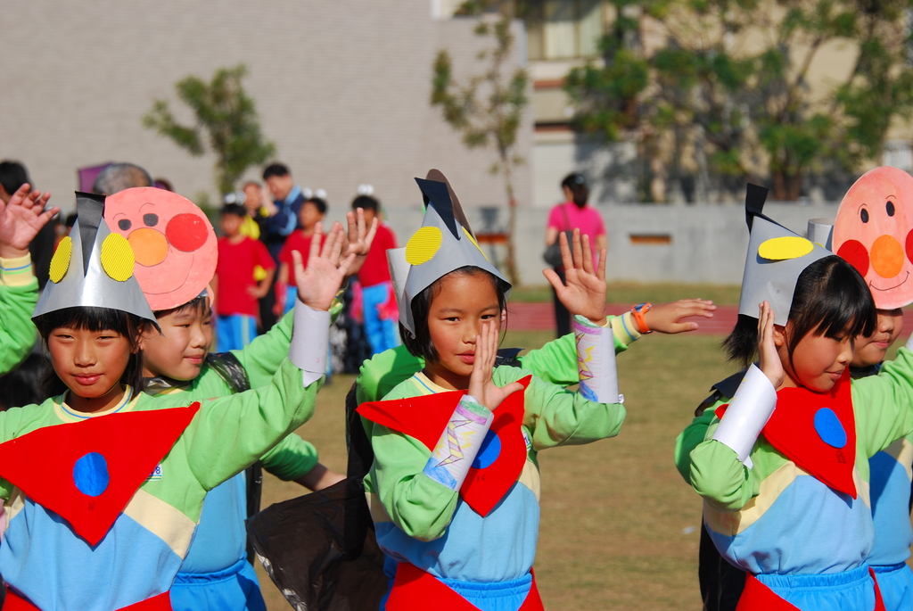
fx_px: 4265
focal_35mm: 168
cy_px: 306
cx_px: 456
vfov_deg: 8.2
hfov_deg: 12.2
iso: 100
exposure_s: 1/500
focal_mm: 112
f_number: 5.6
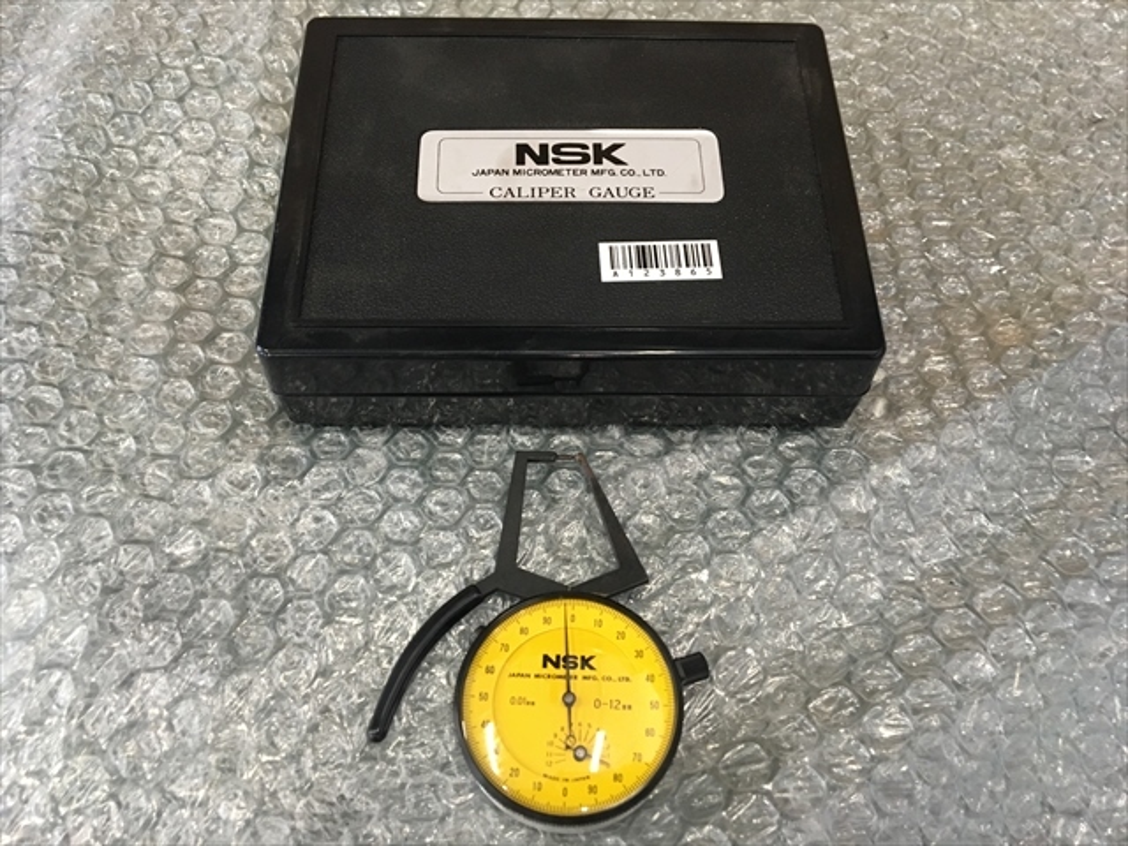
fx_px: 945
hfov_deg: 61.7
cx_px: 564
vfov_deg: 48.2
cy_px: 423
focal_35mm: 29
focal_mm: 4.15
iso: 100
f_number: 2.2
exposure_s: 1/30
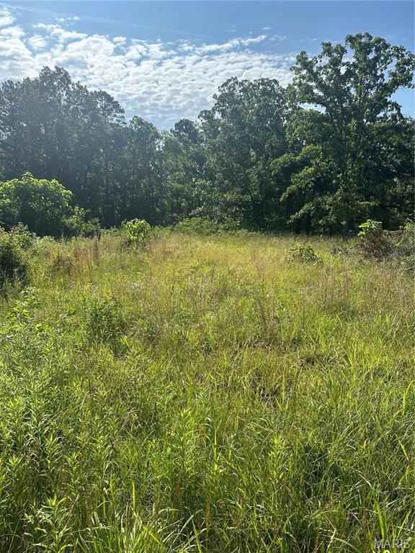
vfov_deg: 71.6
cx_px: 208
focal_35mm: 24
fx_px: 384
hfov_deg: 56.8
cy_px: 276
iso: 80
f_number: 1.78
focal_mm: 6.86
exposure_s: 1/3717
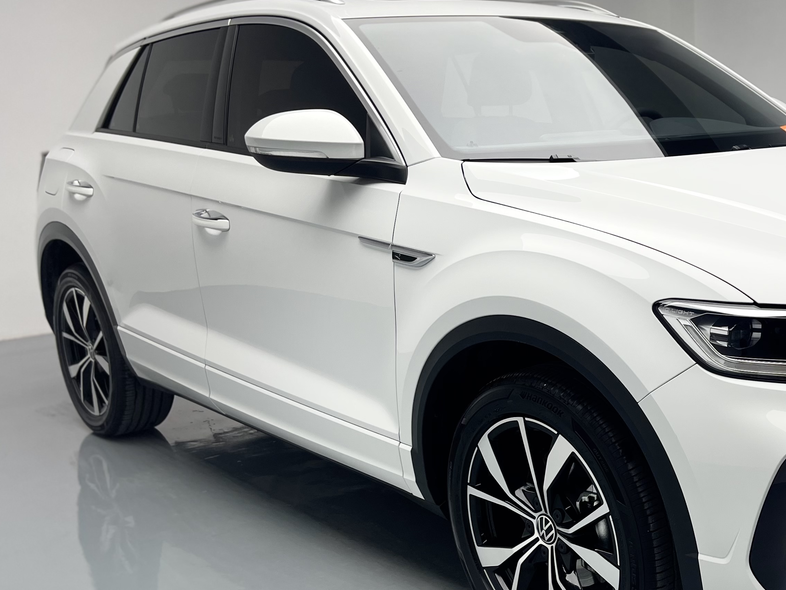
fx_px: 1044
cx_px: 630
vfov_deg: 31.4
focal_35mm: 46
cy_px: 347
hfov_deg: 39.6
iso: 40
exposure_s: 1/205
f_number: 1.6
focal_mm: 5.1
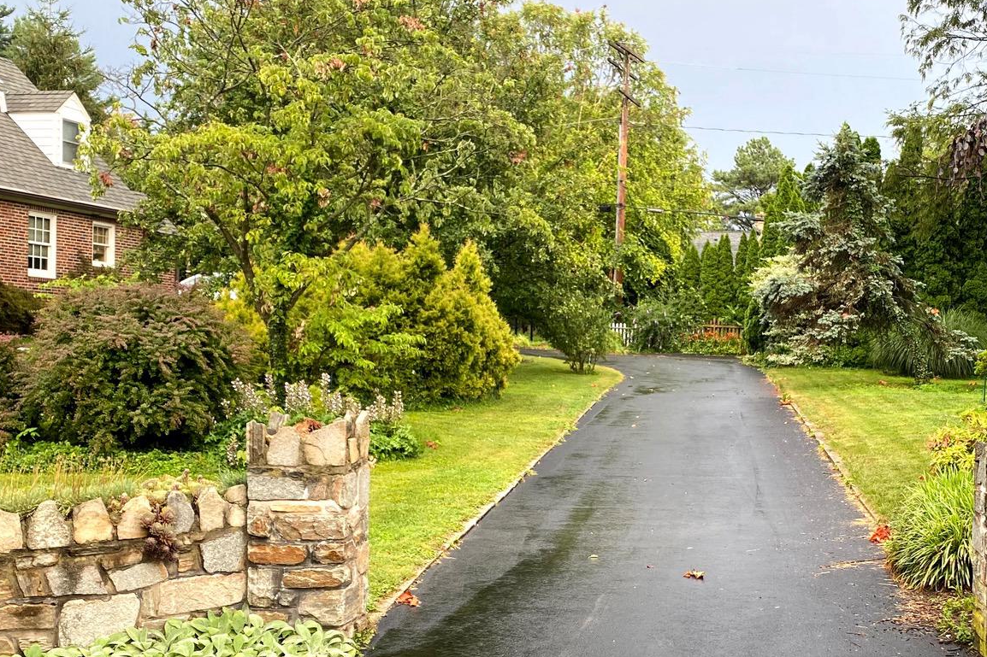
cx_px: 715
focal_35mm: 48
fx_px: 1316
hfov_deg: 40.2
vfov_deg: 27.9
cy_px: 428
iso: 32
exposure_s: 1/136
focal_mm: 4.25
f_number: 1.8
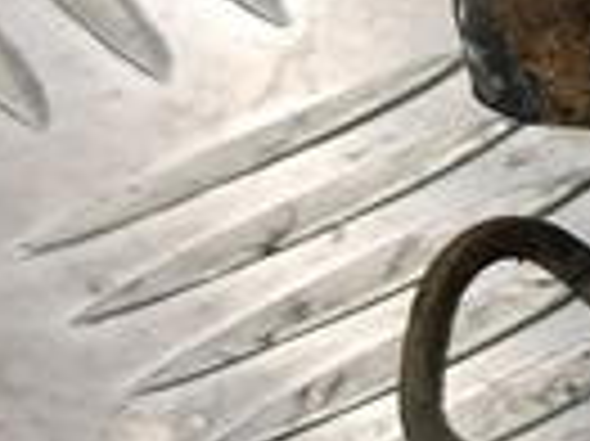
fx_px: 3065
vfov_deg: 7.9
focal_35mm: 180
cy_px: -414
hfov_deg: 8.7
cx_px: 1887
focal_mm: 4.11
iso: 96
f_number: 1.6
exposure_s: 1/50
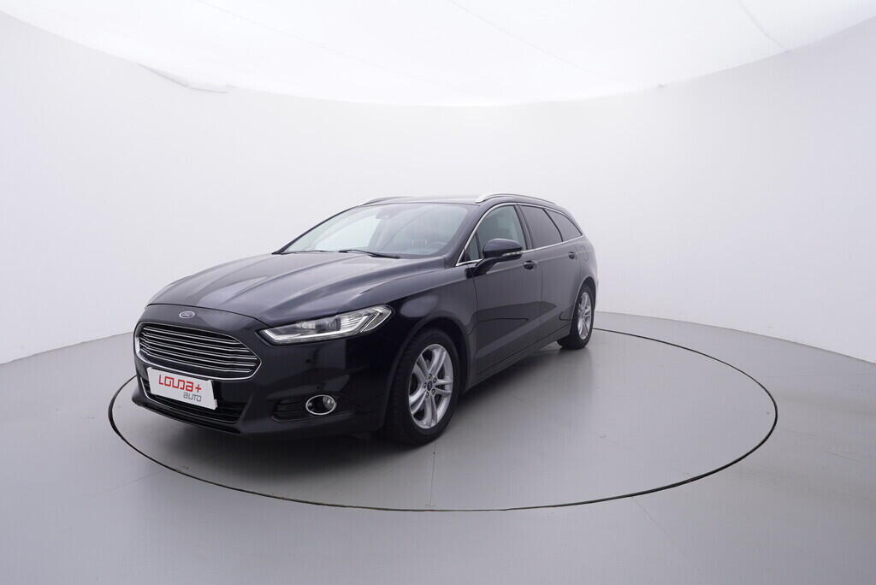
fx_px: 548
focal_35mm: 22
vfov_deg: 56.2
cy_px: 292
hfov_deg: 77.3
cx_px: 438
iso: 200
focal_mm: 15
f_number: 5
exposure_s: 1/80
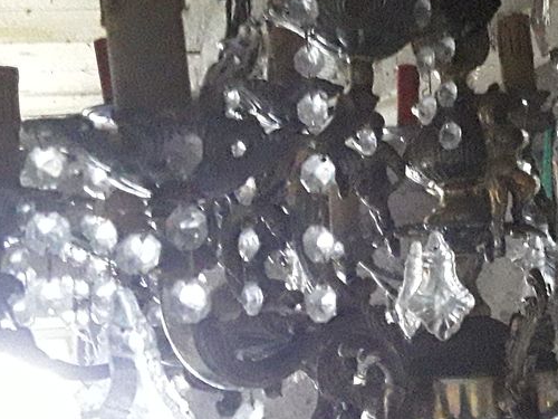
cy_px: 258
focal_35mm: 54
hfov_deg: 33.4
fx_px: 870
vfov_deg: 27.0
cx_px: 517
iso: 2000
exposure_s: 1/17
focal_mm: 2.91
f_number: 1.9
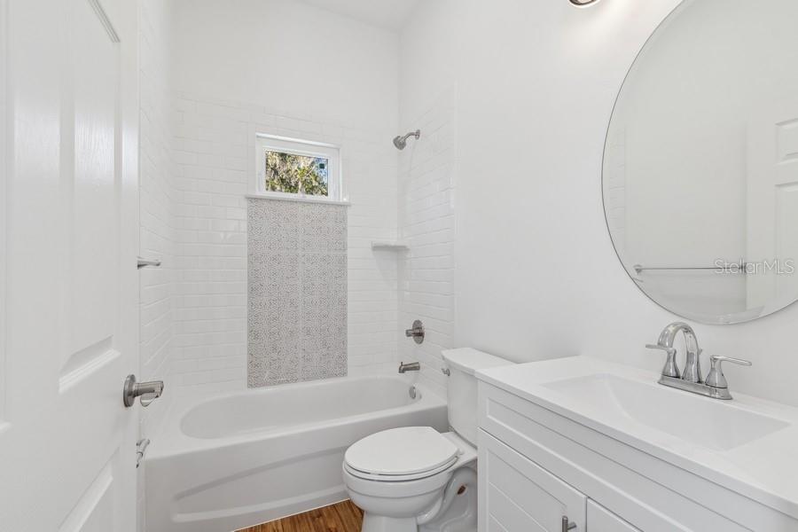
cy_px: 266
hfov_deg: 100.4
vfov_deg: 77.3
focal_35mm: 15
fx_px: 332
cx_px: 399
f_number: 8
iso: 200
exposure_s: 1/40
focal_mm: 10
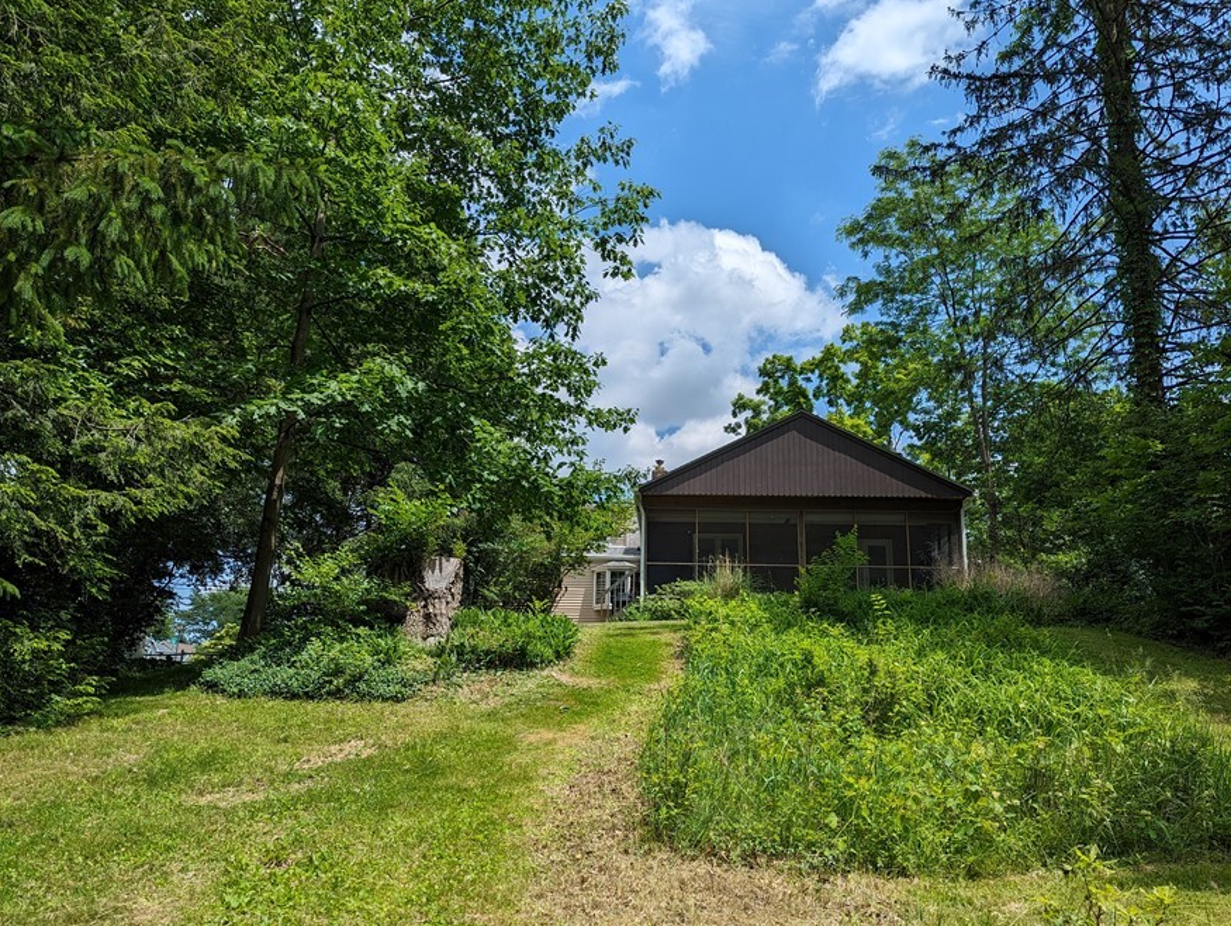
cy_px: 498
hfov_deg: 63.4
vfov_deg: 49.8
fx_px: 997
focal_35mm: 28
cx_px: 645
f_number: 1.85
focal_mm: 6.81
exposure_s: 1/3236
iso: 46
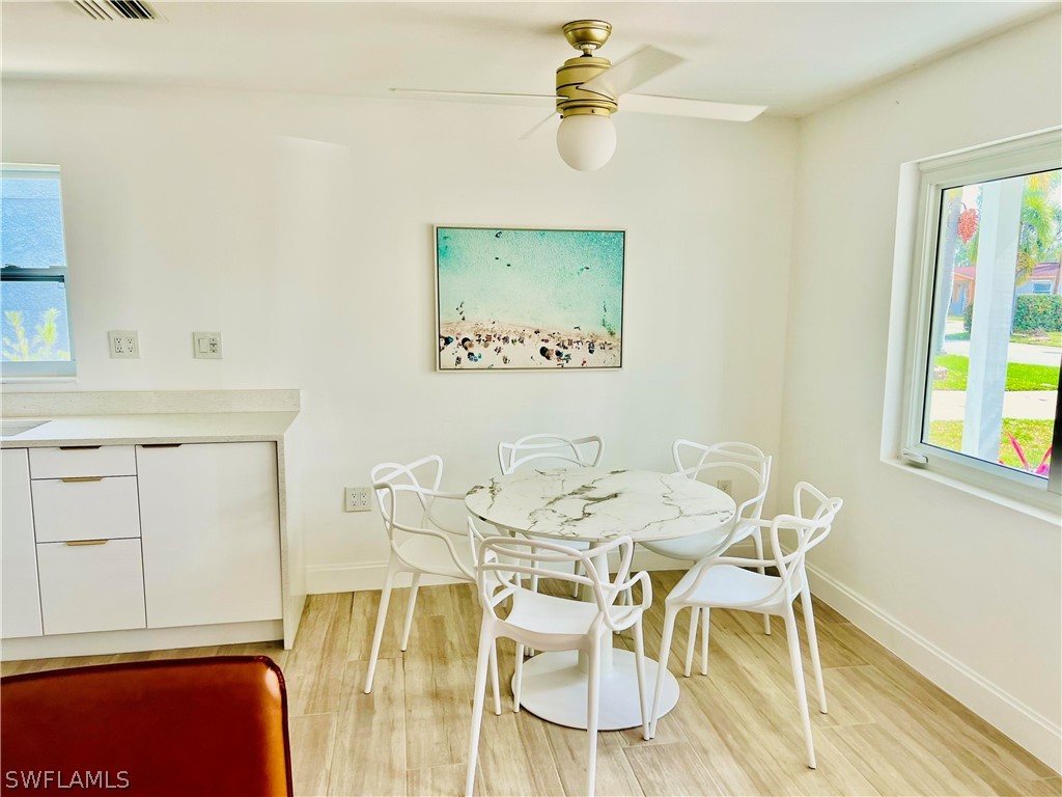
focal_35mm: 26
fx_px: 798
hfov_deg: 67.3
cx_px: 531
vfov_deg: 53.1
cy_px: 398
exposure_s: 1/197
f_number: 1.5
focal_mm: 5.7
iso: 50
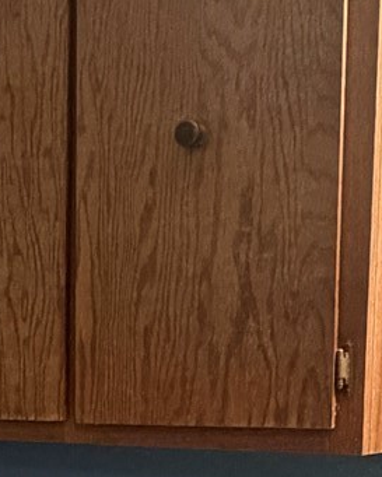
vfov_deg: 23.4
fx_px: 1088
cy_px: 513
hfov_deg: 18.9
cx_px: -66
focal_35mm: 77
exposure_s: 1/60
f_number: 2.2
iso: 640
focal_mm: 2.22
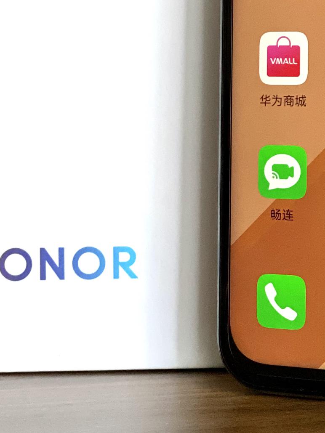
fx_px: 1727
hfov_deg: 10.7
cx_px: 222
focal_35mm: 138
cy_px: -52
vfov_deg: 14.0
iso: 160
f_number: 2
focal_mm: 6
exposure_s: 1/122
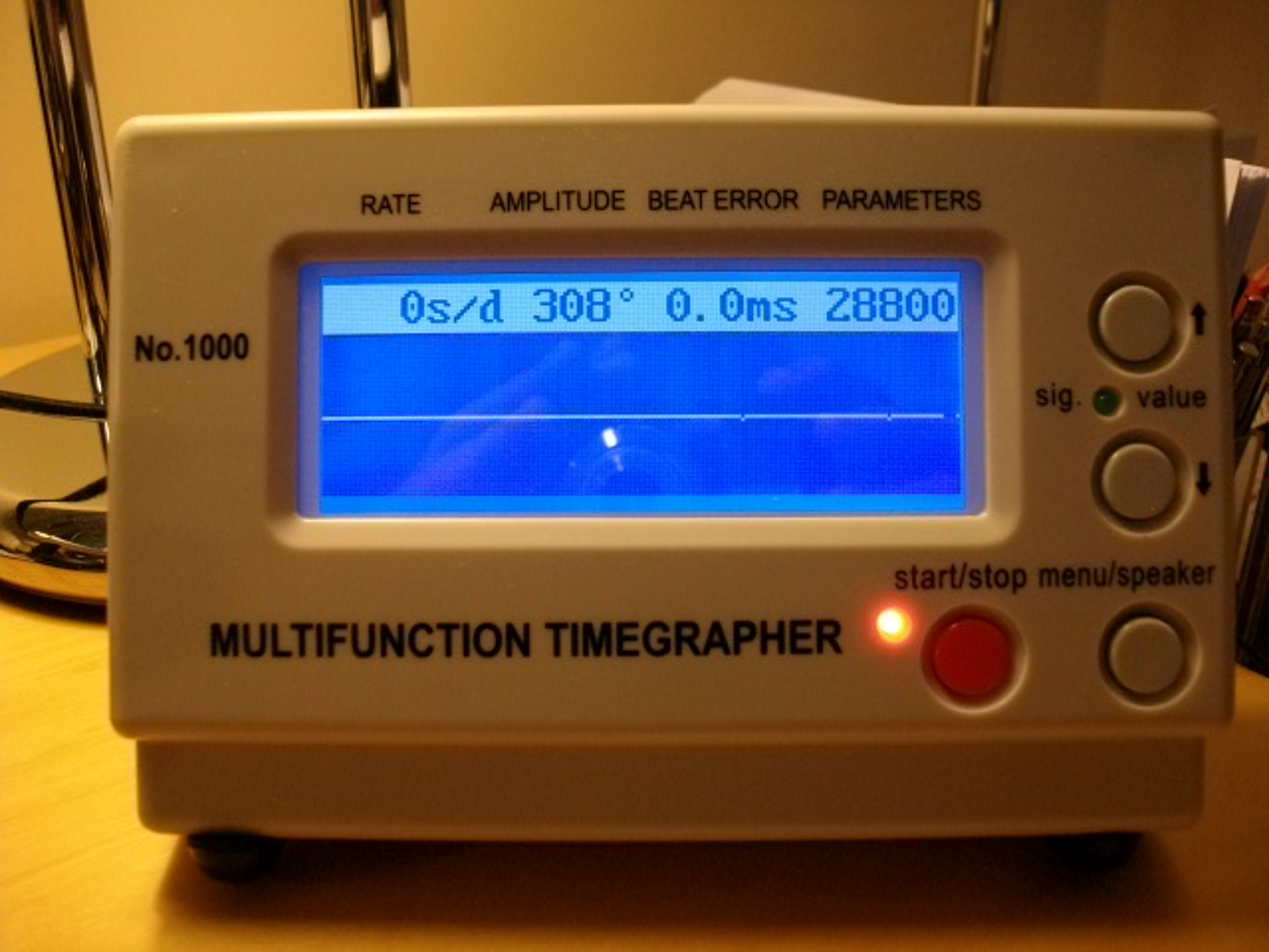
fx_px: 1173
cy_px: 476
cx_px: 634
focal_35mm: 32
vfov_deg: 44.2
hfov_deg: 56.8
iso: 174
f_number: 2.9
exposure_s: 1/40
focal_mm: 5.7
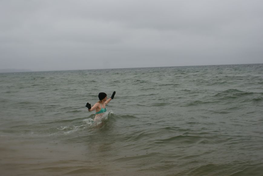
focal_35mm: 42
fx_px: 307
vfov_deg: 32.0
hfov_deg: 46.4
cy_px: 88
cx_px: 132
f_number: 5
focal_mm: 28
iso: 100
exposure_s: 1/50
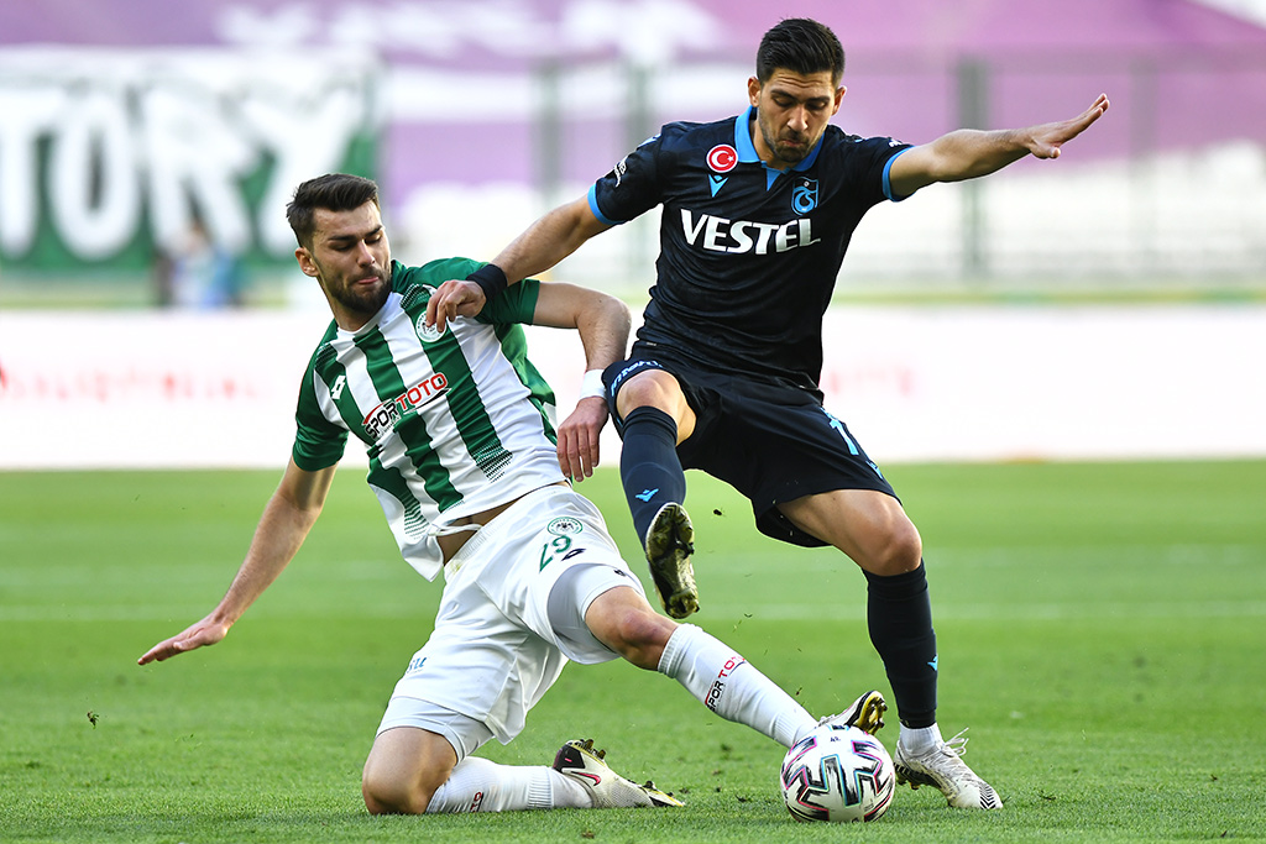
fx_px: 10551
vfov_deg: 4.6
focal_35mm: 300
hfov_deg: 6.9
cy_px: 422
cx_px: 633
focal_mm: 300
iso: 800
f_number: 2.8
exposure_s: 1/1250
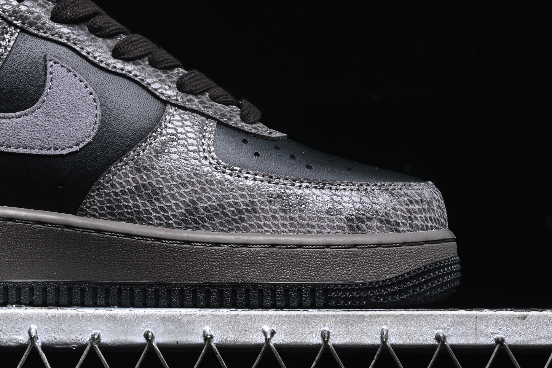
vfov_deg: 9.5
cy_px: 86
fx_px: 2208
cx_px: 92
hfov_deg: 14.2
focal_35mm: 144
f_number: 6.3
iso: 160
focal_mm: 50
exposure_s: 1/50
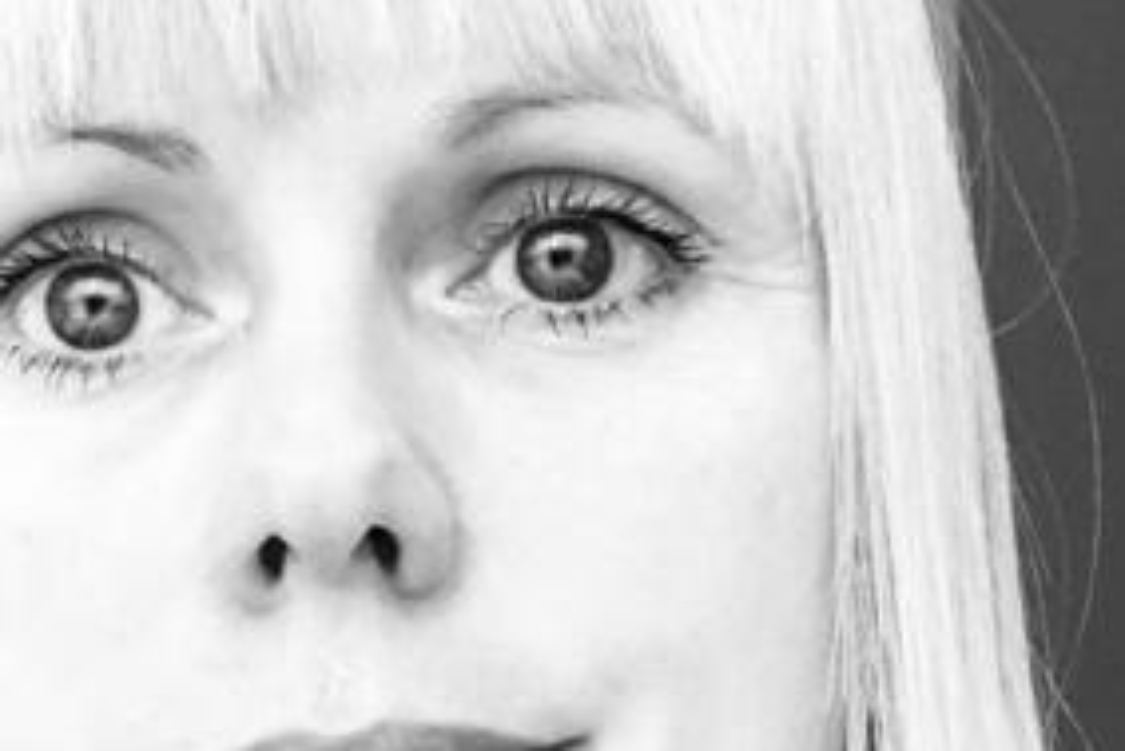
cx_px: 350
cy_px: 697
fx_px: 3533
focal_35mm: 113
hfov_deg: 18.0
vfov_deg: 12.0
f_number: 2.2
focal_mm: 2.87
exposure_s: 1/100
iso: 80
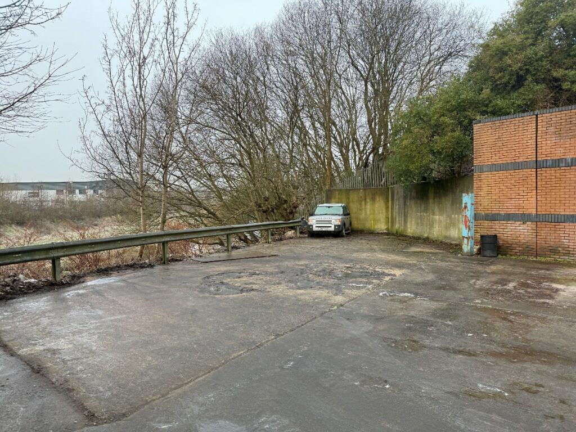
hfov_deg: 71.6
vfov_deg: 56.8
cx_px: 288
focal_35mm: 24
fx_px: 399
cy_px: 216
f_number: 1.78
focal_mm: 6.76
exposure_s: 1/211
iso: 64
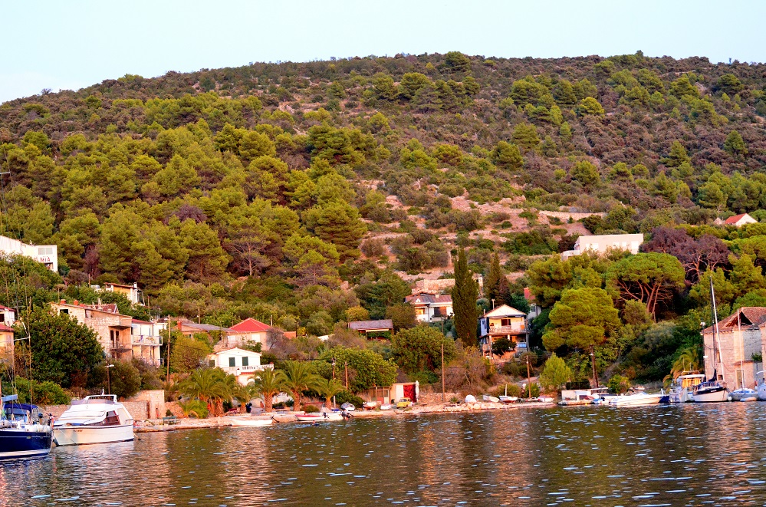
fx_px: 2229
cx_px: 383
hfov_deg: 19.5
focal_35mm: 105
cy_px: 254
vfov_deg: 13.0
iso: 5000
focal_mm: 70
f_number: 4.5
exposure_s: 1/2000
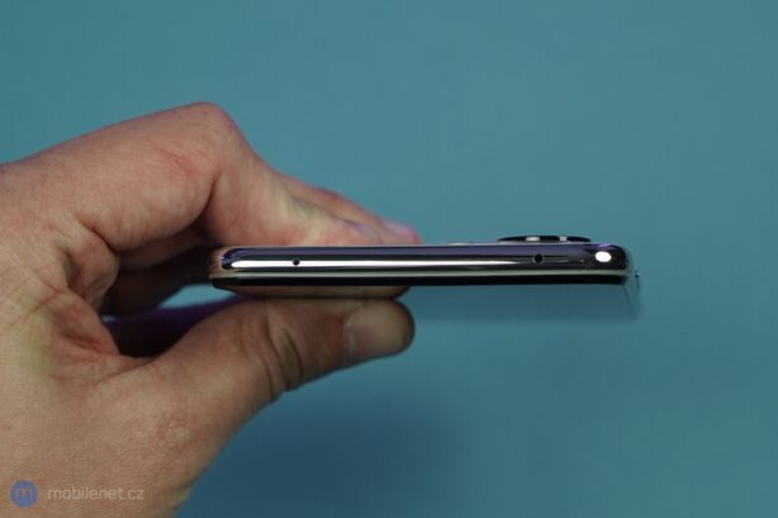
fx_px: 994
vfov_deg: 29.2
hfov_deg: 42.8
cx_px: 389
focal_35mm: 46
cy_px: 259
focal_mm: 46
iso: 1000
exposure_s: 1/125
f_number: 7.1
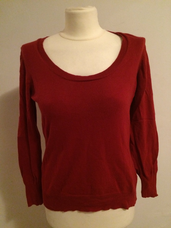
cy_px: 114
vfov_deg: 61.7
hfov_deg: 48.2
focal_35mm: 29
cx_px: 86
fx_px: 191
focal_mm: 4.15
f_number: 2.2
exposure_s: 1/17
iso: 400
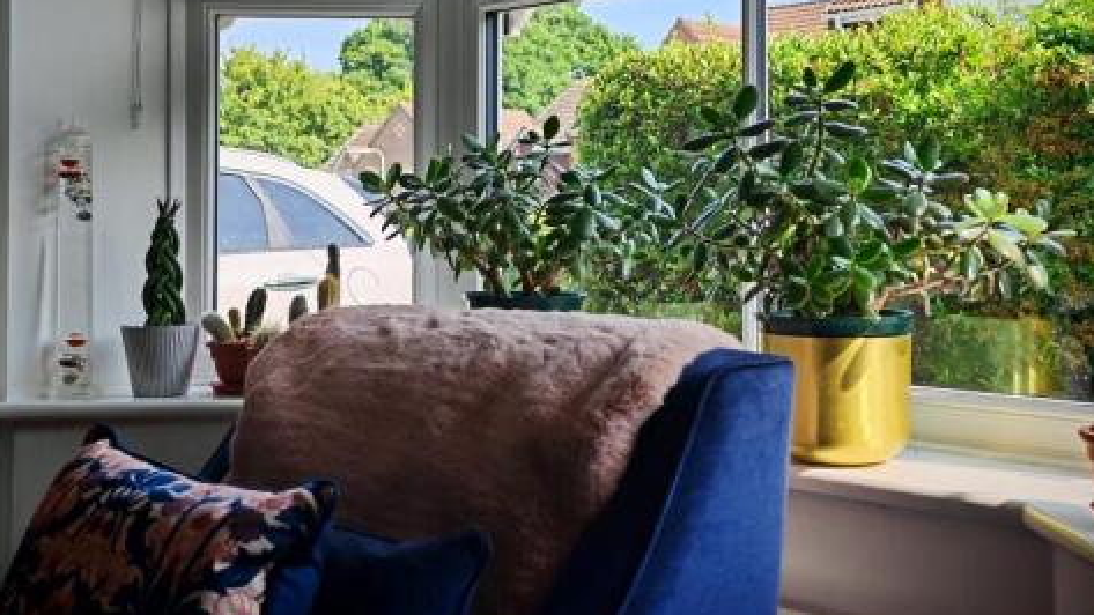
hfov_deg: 43.7
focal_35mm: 47
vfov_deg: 25.2
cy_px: 186
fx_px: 1363
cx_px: 524
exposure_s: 1/560
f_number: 1.6
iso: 50
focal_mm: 7.62
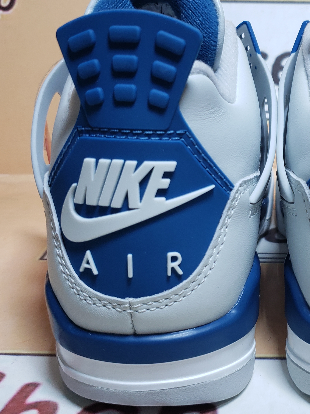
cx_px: 260
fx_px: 573
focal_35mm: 48
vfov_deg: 39.6
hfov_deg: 29.4
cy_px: 192
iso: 50
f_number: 1.5
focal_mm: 4.3
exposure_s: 1/443
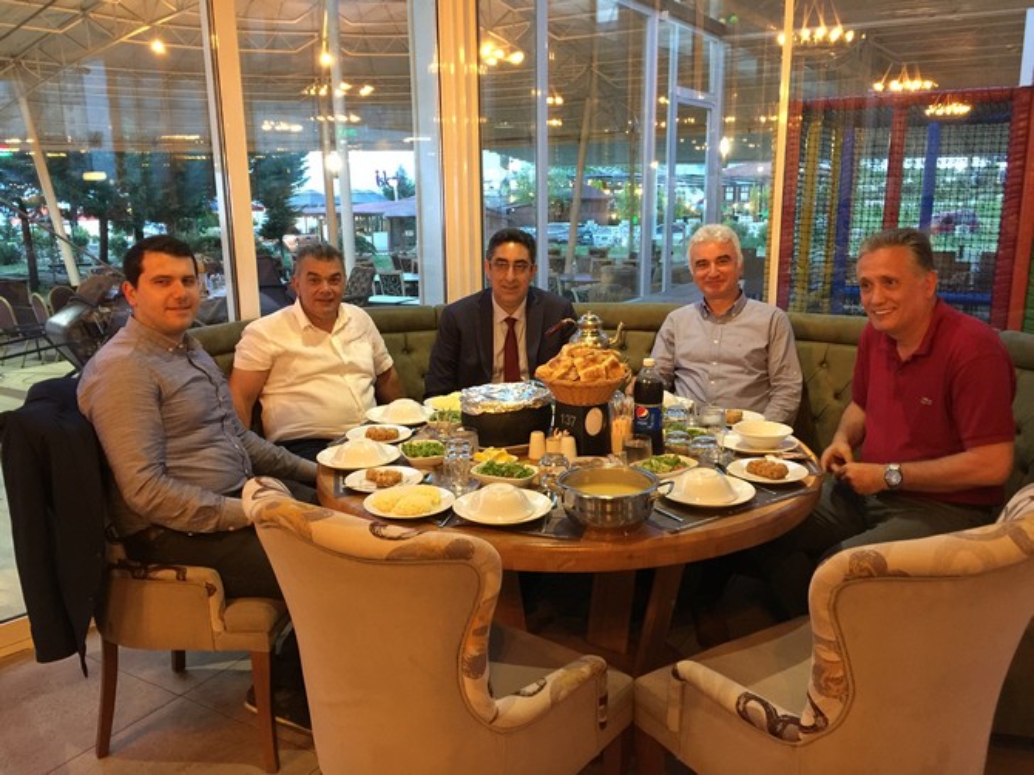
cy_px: 388
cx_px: 517
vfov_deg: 48.2
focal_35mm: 29
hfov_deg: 61.7
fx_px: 866
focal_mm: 4.15
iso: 160
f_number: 2.2
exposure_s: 1/8
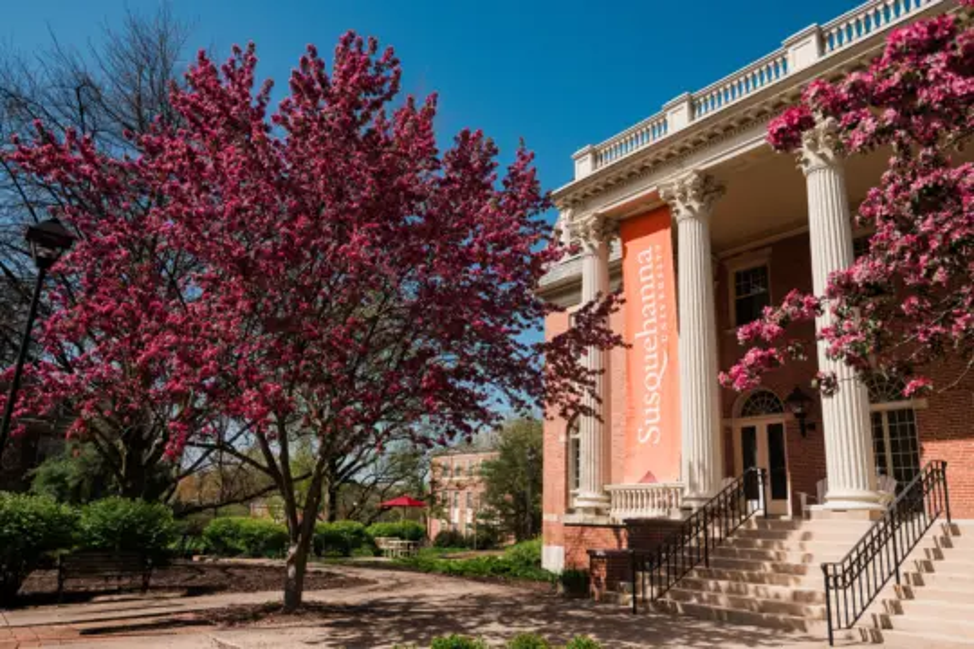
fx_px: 730
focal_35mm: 27
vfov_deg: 47.9
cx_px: 487
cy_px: 324
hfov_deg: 67.4
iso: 400
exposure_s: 1/8000
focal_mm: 27
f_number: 4.2
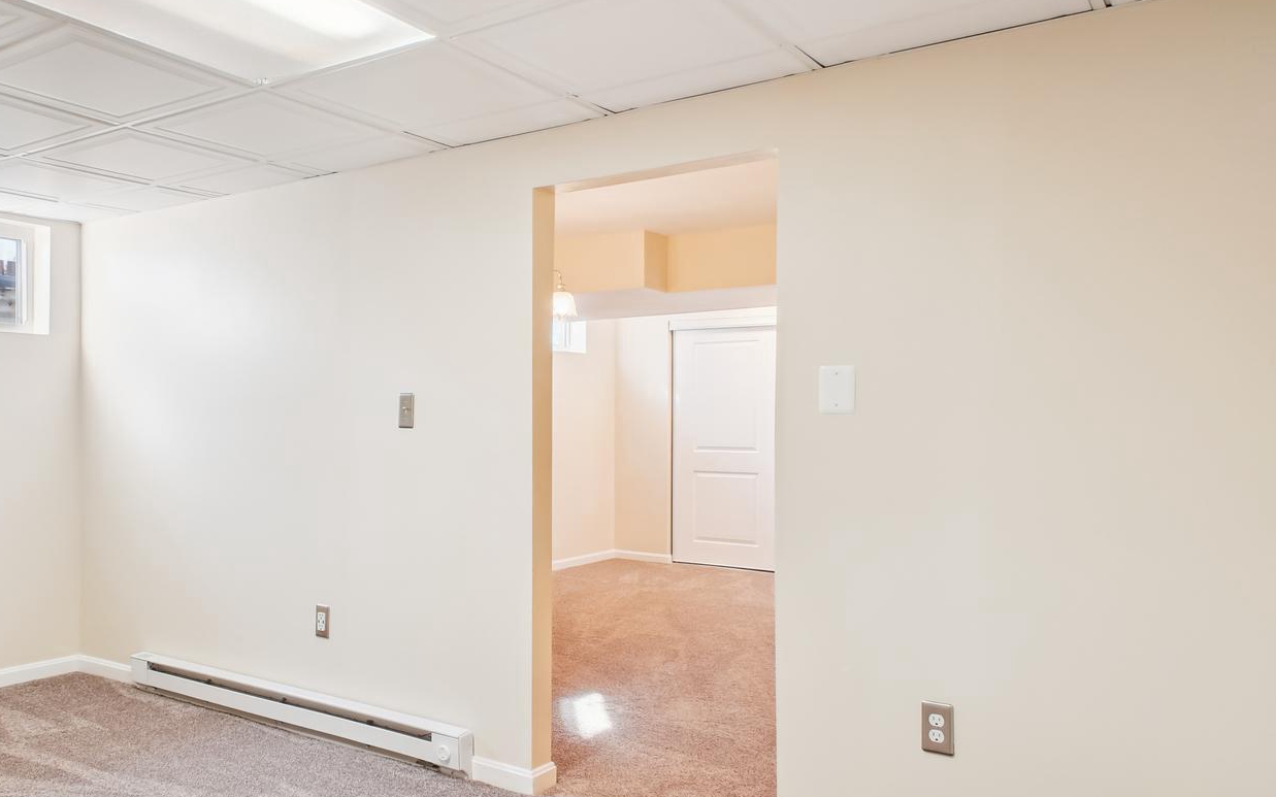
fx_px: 968
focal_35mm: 28
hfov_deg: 64.3
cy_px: 410
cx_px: 384
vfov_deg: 44.8
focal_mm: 11
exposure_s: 1/1.67
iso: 100
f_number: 8
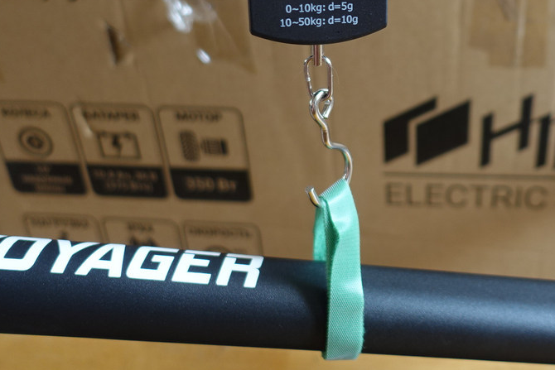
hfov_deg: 44.6
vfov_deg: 30.1
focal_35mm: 43
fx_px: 663
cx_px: 379
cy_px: 48
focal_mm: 8.8
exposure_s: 1/30
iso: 160
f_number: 1.8
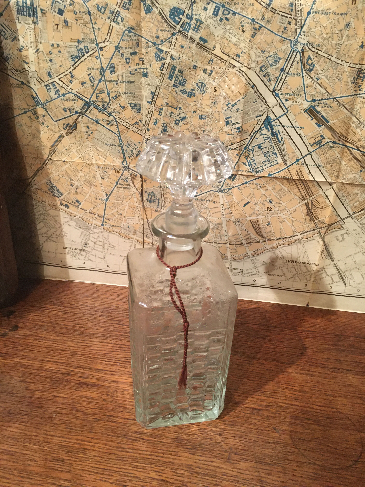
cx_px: 182
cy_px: 244
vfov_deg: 61.7
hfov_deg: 48.2
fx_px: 408
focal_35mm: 29
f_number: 2.2
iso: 200
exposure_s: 1/17
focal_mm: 4.15
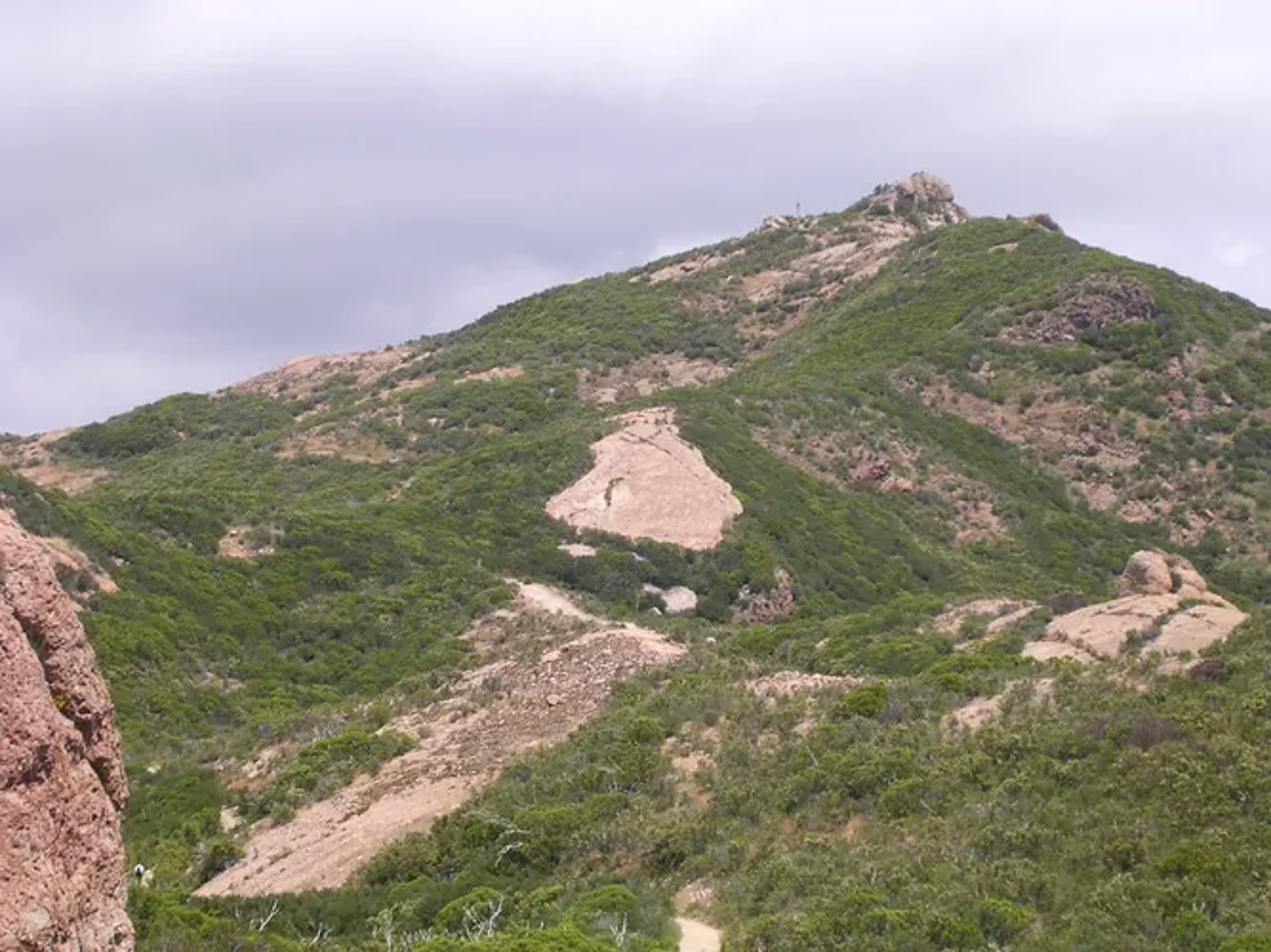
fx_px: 4222
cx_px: 636
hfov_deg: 17.1
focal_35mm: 115
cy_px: 476
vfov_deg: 12.9
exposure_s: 1/315
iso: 100
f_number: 4.9
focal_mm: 17.4
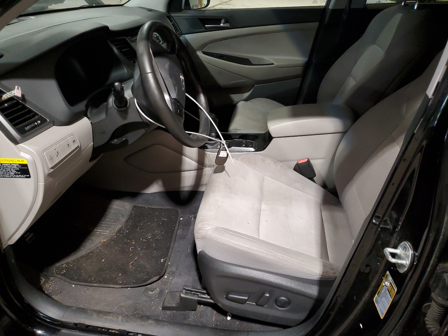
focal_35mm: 26
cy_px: 168
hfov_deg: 67.3
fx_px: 336
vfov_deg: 53.1
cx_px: 224
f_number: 1.5
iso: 211
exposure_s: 1/60.2
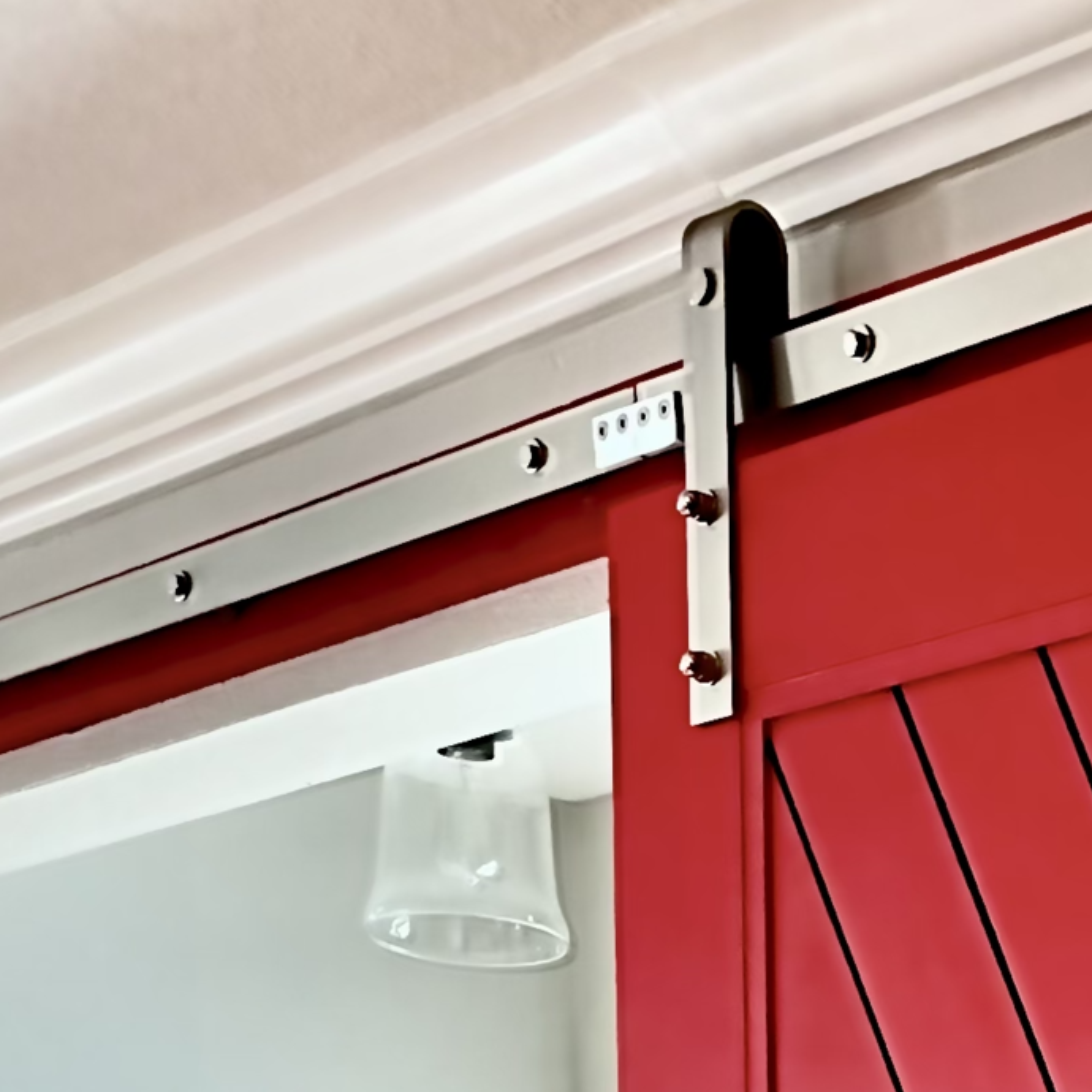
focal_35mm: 111
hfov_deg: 15.1
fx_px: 3962
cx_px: 1361
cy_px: 2425
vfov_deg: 12.9
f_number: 1.6
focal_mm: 4.2
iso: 200
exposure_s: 1/60
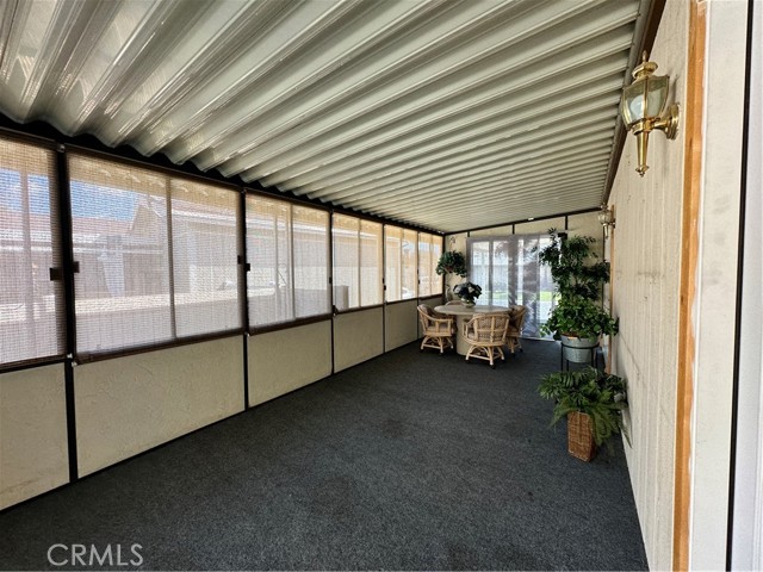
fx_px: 309
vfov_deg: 85.7
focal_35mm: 14
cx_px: 382
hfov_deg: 102.1
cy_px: 286
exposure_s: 1/120
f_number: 2.2
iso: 125
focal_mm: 2.22
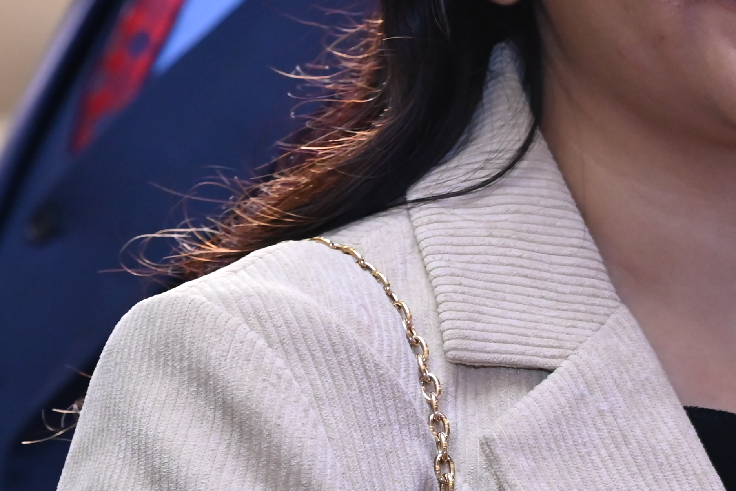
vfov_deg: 4.4
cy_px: 56
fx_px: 6361
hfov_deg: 6.6
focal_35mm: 311
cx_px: 560
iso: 2500
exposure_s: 1/100
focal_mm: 97
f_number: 6.3
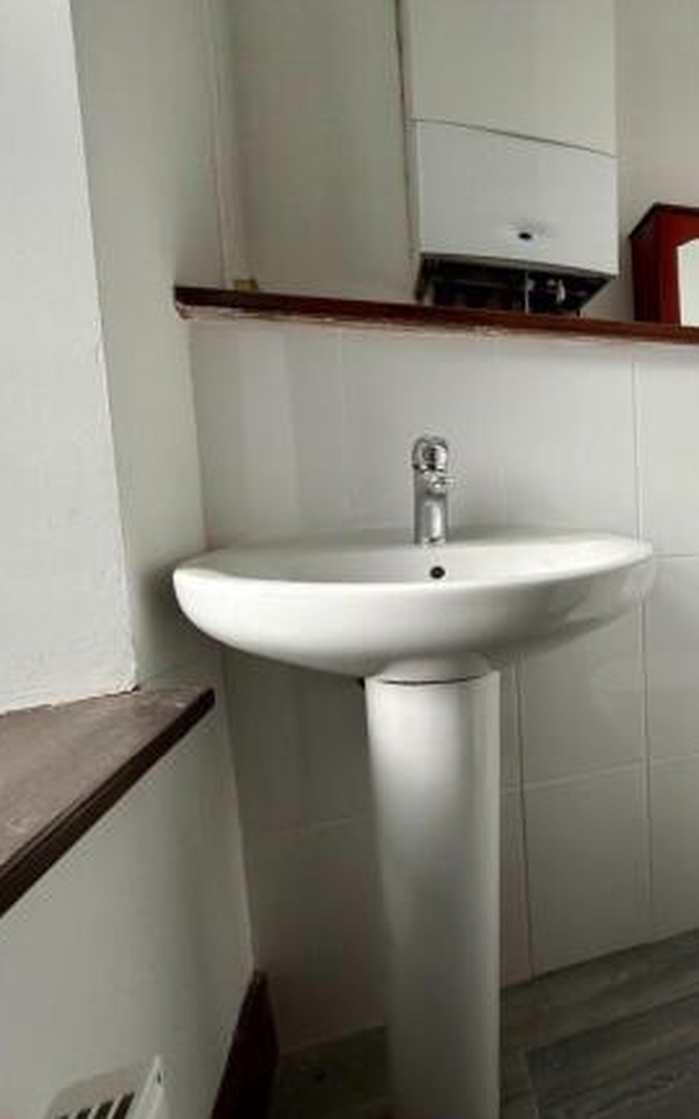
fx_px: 610
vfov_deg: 85.1
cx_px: 599
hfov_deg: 53.8
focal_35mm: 20
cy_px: 556
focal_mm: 2.22
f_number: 2.2
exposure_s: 1/296
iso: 50
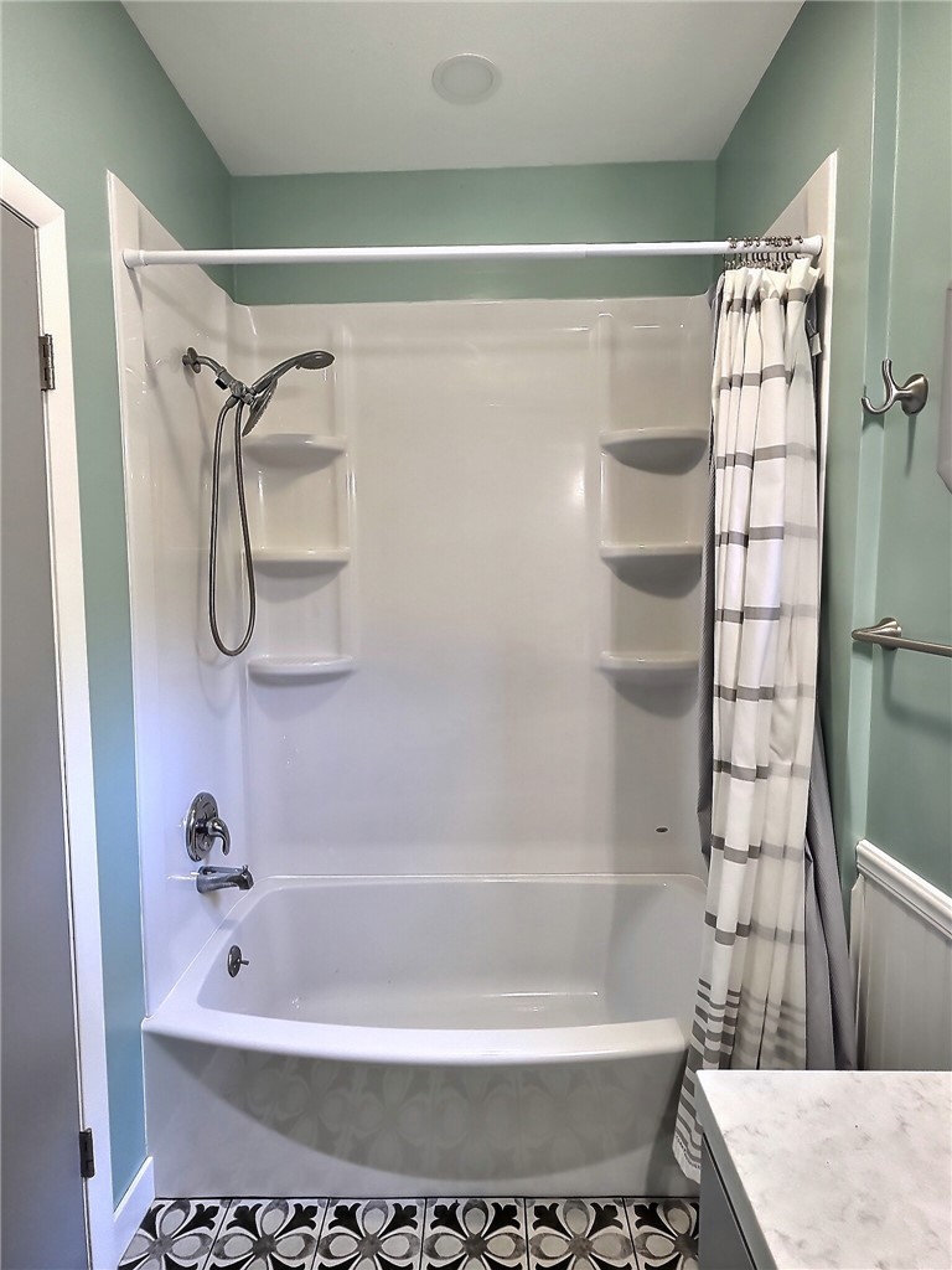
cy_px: 635
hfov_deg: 89.9
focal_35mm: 13
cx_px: 476
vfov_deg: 106.2
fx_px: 477
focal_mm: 2.2
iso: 800
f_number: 2.2
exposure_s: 1/2
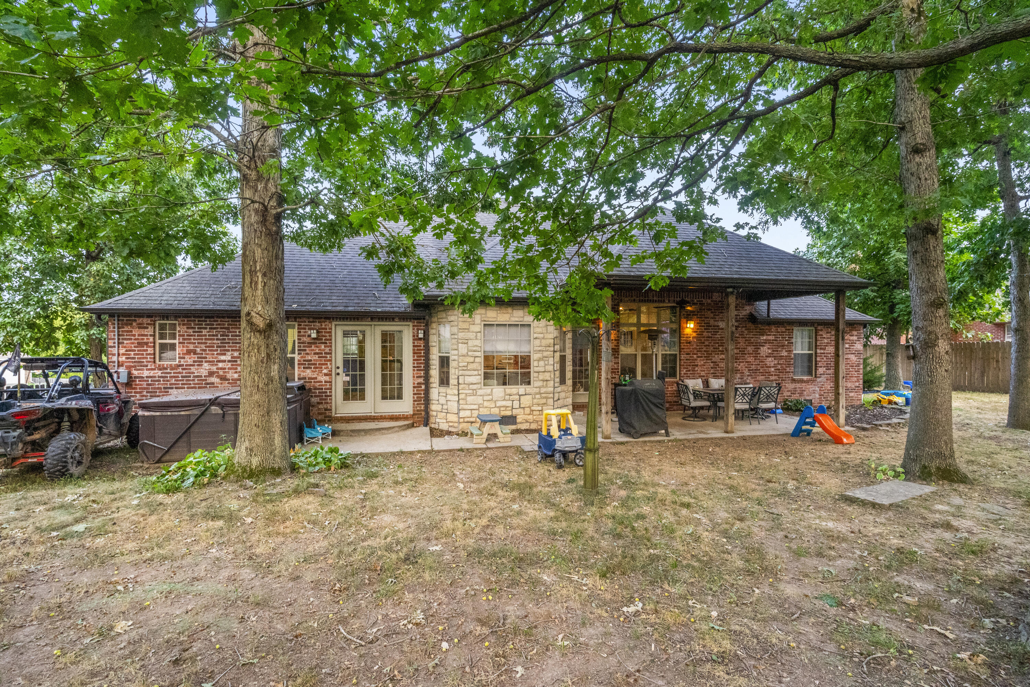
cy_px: 344
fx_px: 458
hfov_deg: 96.7
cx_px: 515
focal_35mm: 16
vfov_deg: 73.7
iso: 4000
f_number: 9
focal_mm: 16
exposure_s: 1/100
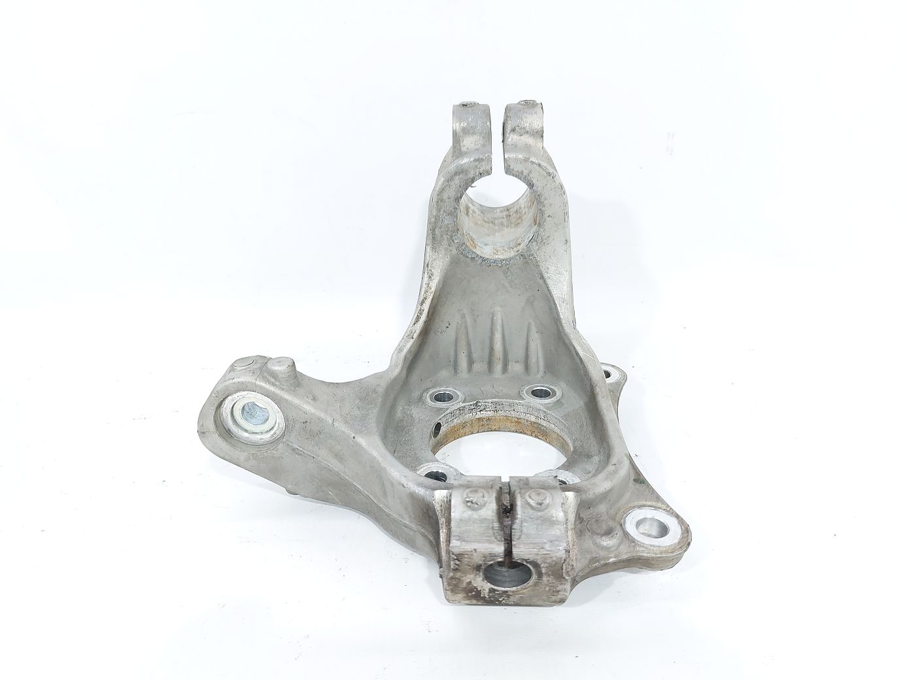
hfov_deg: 71.6
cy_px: 340
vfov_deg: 56.8
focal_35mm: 24
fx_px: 629
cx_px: 454
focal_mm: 5.23
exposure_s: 1/50
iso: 100
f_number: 1.8
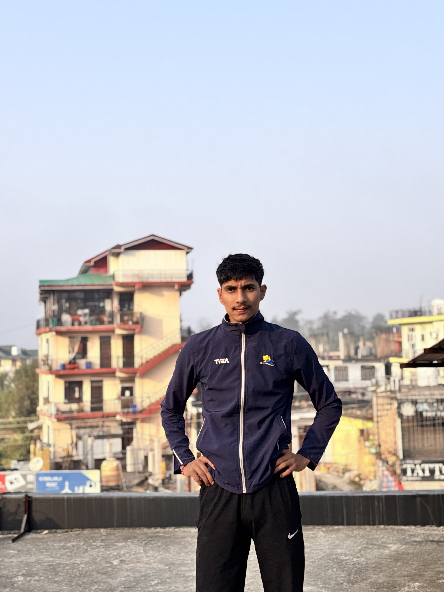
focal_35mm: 52
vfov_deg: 36.8
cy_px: 296
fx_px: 889
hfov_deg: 28.0
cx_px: 222
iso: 32
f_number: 1.6
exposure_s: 1/1311
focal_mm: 5.96
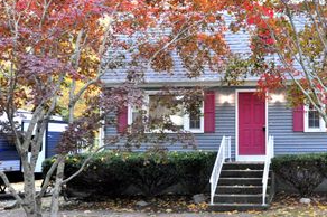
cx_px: 278
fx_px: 327
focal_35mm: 36
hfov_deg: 49.0
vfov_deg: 36.8
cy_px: 102
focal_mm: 14
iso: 2000
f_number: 8
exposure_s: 1/60
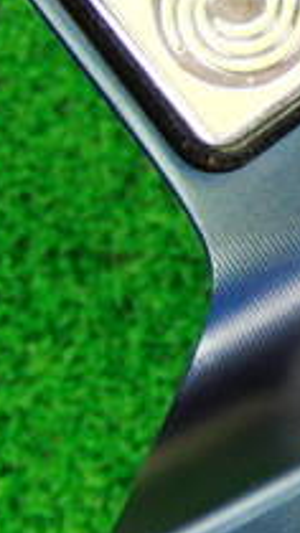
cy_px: 51
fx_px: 1741
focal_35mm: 123
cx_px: 694
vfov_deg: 17.2
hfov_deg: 9.0
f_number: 3.6
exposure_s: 1/25
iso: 400
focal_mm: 6.42
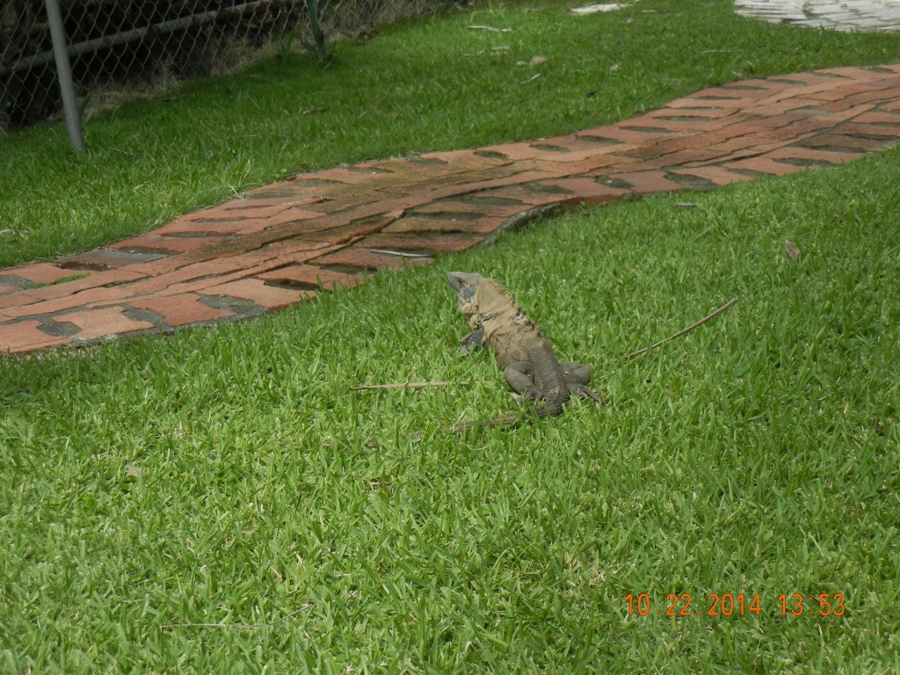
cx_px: 450
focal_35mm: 102
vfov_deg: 14.5
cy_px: 338
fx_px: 2652
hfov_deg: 19.3
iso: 160
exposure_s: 1/537
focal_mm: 18.3
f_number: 4.5
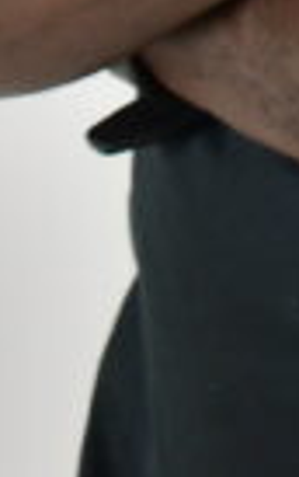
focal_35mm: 395
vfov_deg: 5.0
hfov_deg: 3.3
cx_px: 561
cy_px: -985
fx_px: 5134
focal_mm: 35
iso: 320
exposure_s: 1/40
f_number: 4.5
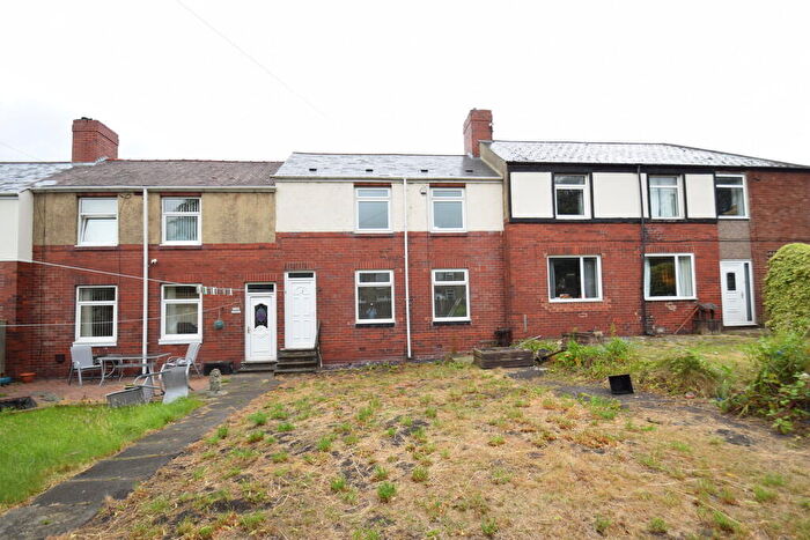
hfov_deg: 95.0
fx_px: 371
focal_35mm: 16
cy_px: 270
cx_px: 405
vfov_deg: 72.1
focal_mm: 11
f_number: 5.6
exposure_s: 1/125
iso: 100
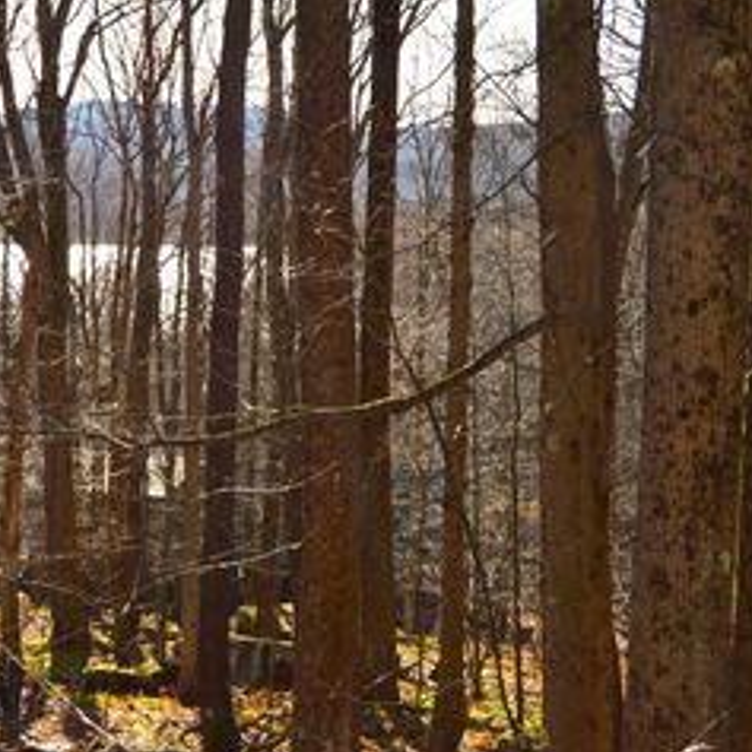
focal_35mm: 70
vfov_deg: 24.6
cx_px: 181
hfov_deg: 24.4
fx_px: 1720
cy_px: 322
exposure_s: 1/200
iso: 100
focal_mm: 26
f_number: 5.6
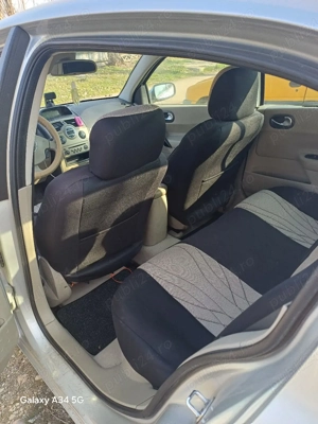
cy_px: 212
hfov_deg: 54.9
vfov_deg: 69.4
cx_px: 159
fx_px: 306
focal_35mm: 25
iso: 50
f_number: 1.8
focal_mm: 4.65
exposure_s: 1/101
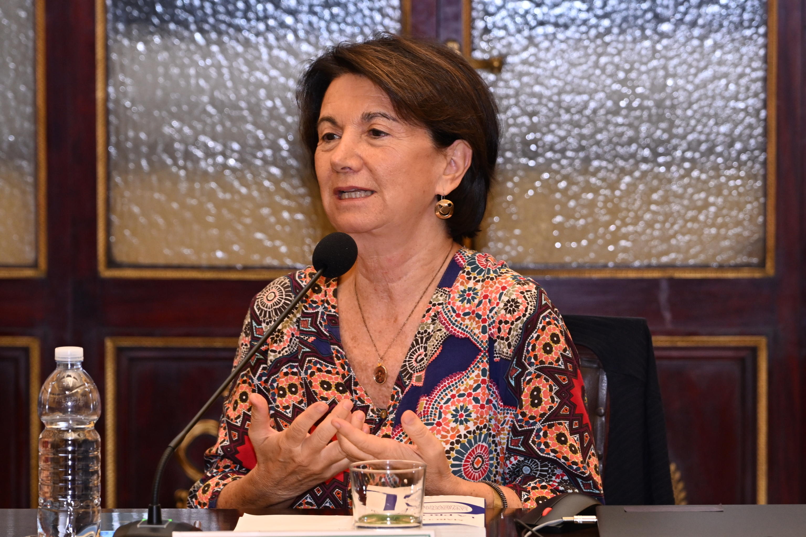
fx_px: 4030
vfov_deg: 7.6
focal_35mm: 180
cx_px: 403
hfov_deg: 11.4
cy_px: 268
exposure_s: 1/200
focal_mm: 120
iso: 1000
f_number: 4.5
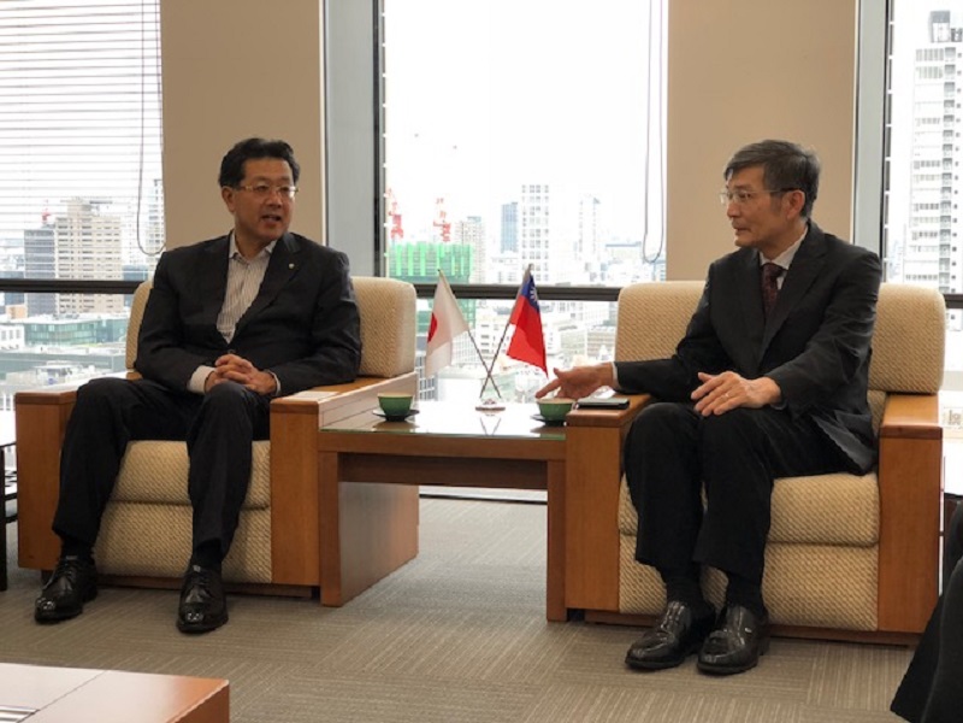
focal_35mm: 57
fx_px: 1586
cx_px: 482
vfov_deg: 25.7
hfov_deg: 33.8
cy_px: 362
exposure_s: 1/100
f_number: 2.8
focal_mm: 6.6
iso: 100
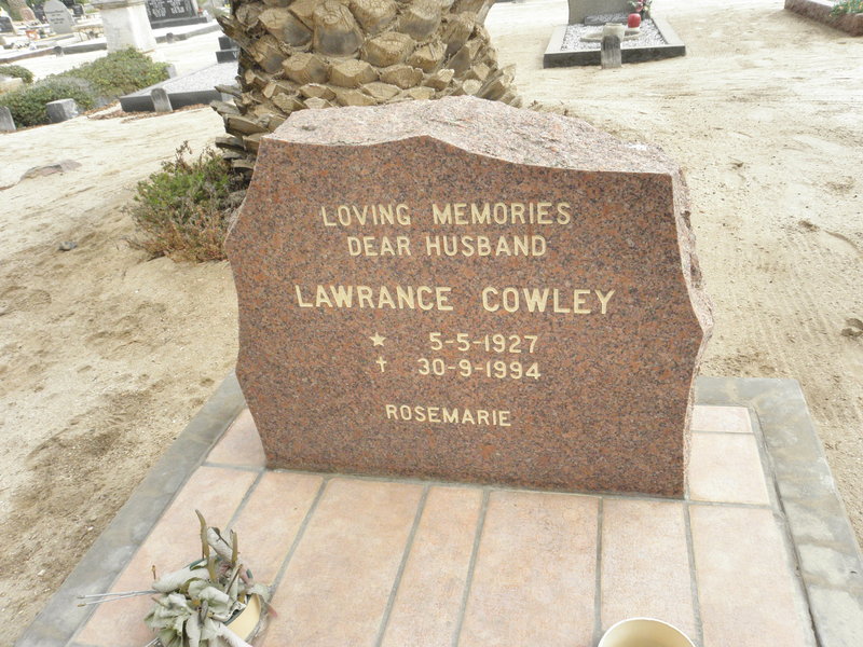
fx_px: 673
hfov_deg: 65.3
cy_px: 324
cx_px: 432
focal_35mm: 27
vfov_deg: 51.4
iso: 200
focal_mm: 4.83
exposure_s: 1/320
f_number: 5.6
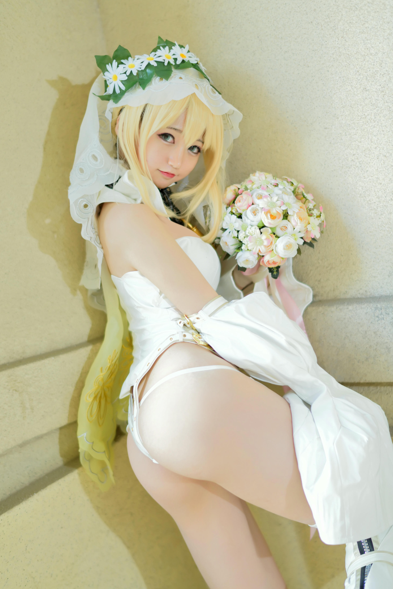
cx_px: 195
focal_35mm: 59
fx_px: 966
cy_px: 294
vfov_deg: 33.9
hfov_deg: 23.0
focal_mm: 58
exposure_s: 1/400
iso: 200
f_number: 1.4
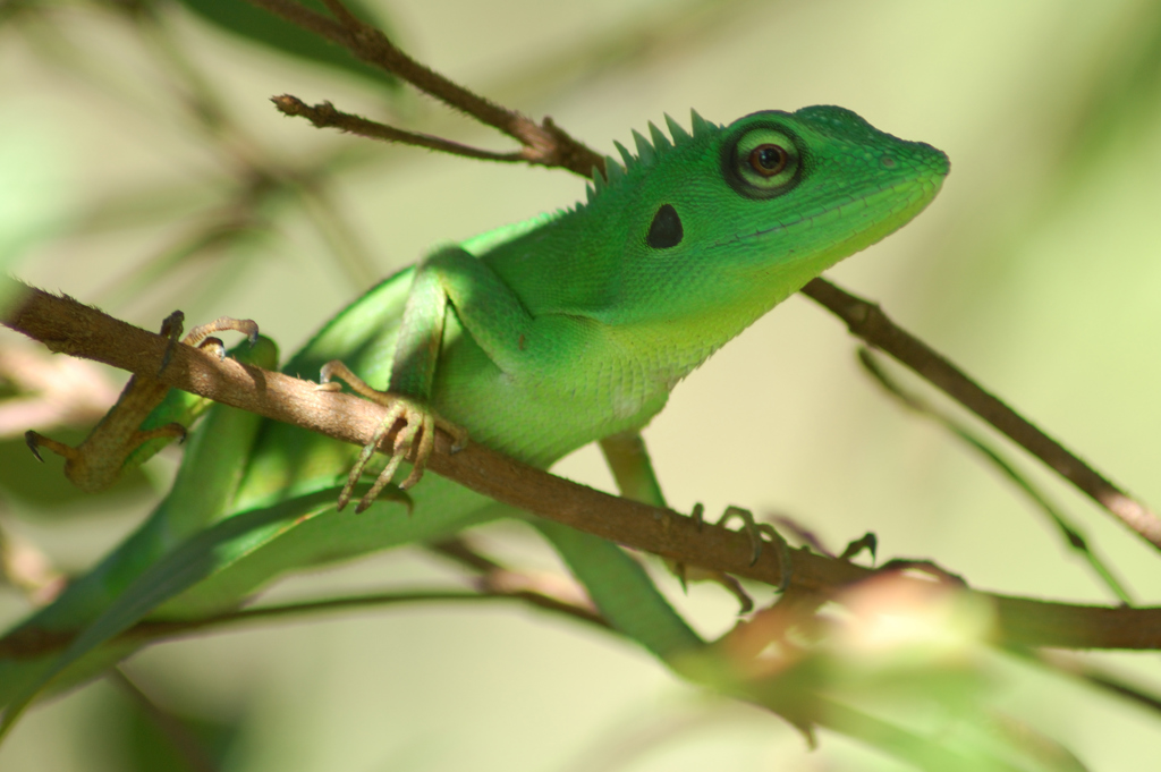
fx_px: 14500
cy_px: 386
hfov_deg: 4.6
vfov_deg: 3.1
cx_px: 580
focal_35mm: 450
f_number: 5.6
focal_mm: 300
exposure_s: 1/80
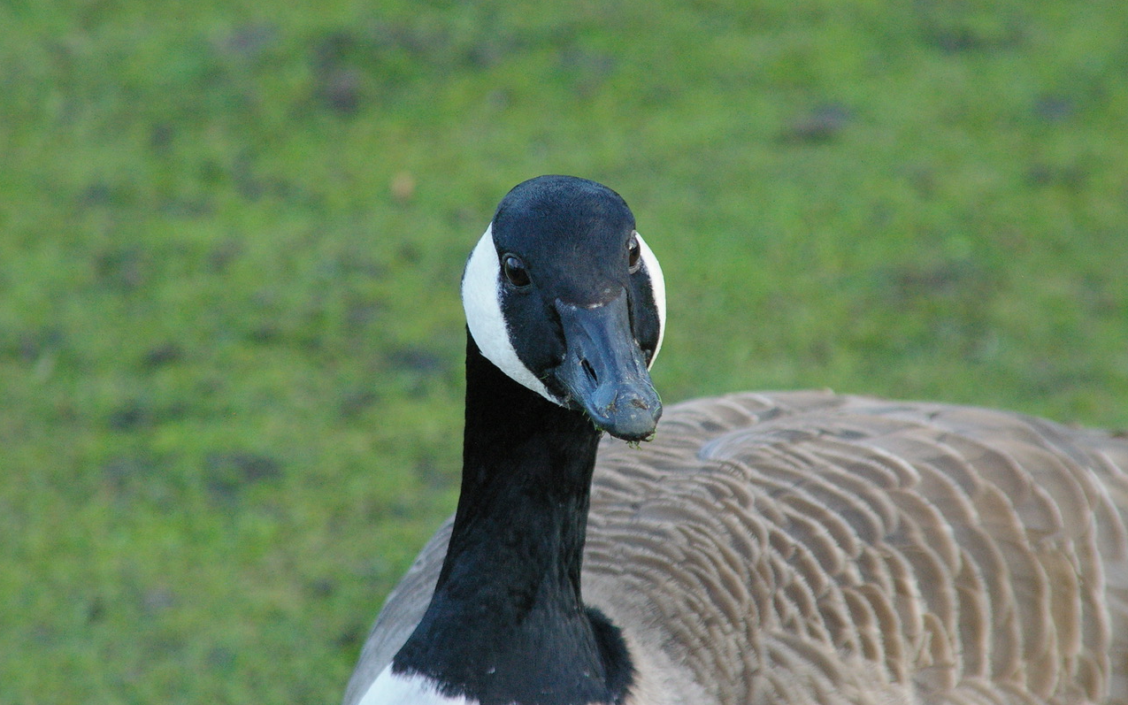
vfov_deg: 4.1
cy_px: 344
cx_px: 564
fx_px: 9899
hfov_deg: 6.5
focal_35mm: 322
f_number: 6.7
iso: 1600
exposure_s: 1/250
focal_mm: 210
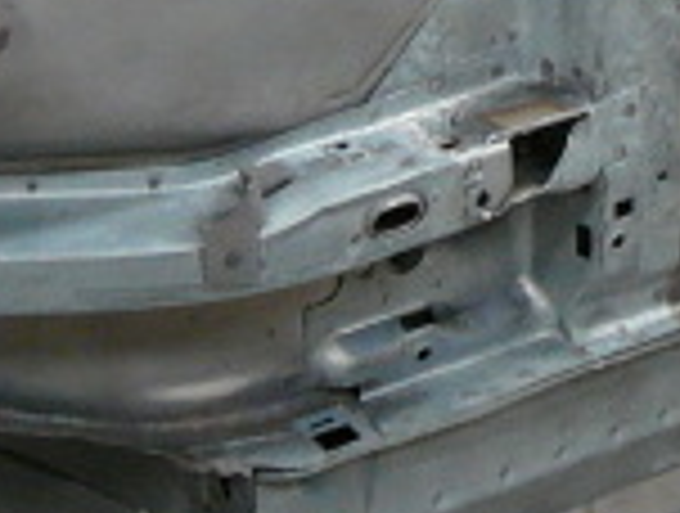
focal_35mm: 148
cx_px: 1058
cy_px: -464
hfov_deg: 12.6
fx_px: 2914
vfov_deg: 9.5
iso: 200
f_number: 2.8
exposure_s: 1/15
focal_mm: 5.2
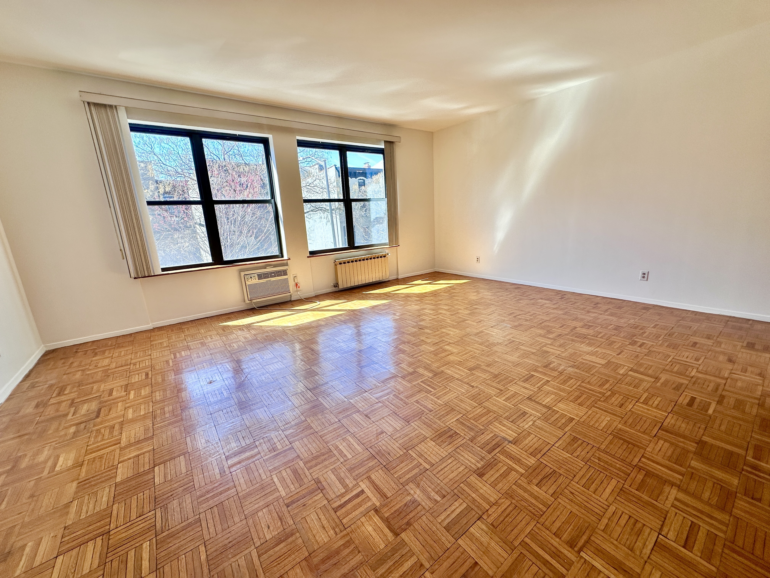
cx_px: 385
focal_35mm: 14
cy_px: 289
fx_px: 311
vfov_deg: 85.7
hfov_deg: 102.1
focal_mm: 2.22
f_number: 2.2
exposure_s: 1/176
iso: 40
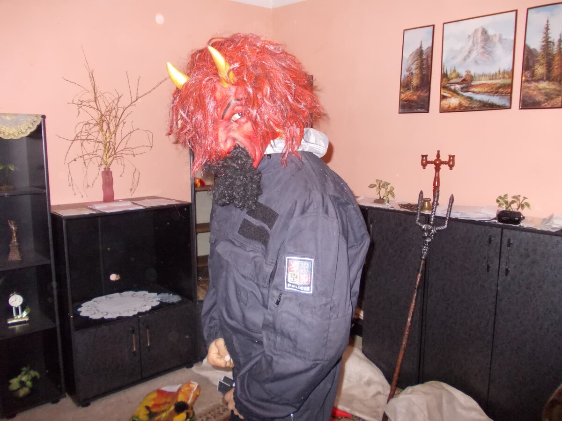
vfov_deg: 49.7
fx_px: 455
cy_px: 210
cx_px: 281
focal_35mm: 28
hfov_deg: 63.4
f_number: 2.7
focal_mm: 4
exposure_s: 1/25
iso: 320
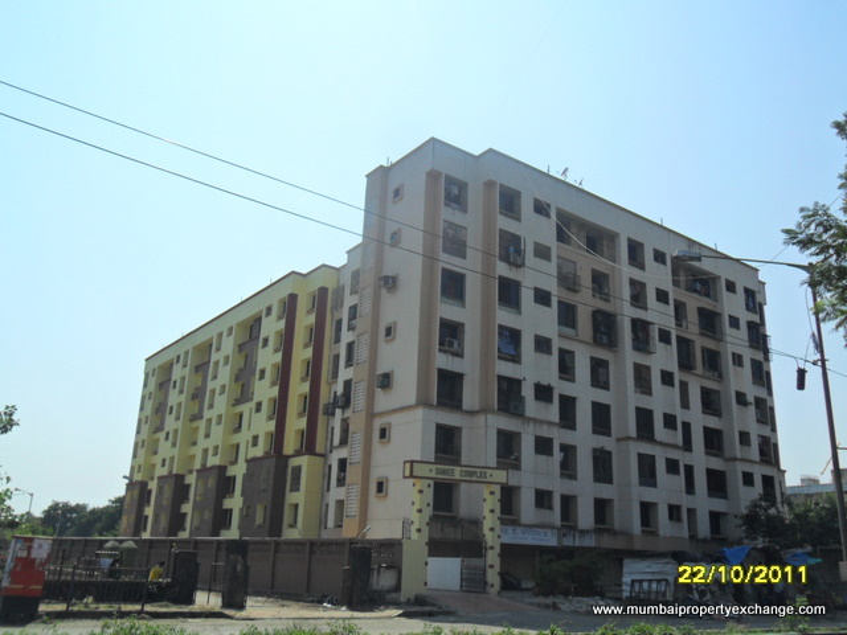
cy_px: 318
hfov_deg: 56.8
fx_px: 783
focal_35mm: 32
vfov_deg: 44.2
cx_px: 424
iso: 100
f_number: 9.4
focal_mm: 5.7
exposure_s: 1/250
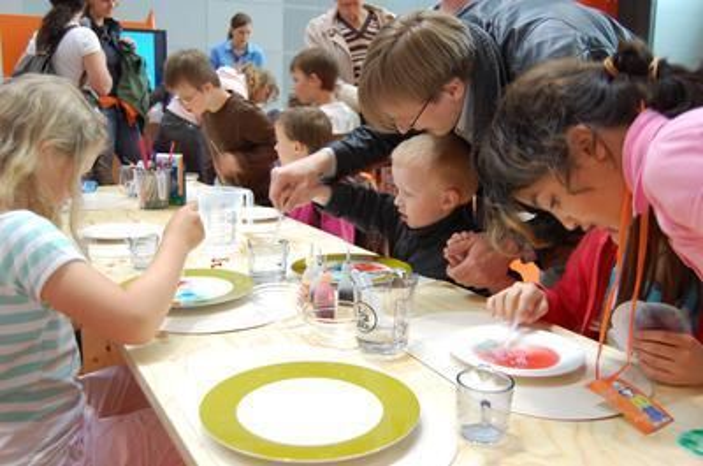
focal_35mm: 34
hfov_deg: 55.2
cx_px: 352
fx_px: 672
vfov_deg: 38.2
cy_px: 233
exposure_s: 1/30
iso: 400
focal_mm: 23
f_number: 3.8
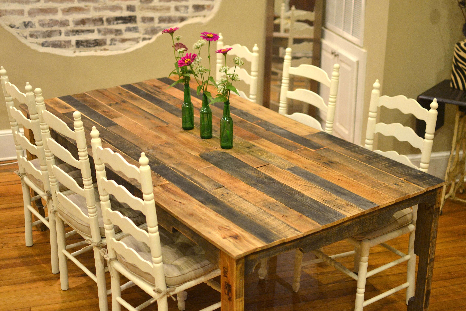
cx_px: 233
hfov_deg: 37.9
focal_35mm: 52
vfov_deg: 25.8
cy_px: 156
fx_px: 680
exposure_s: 1/60
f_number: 1.8
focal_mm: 35
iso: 720
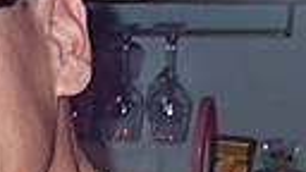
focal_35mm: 170
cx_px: -210
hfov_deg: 11.9
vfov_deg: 7.0
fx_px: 1379
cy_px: 311
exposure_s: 1/30
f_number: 2
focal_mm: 4.5
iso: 250
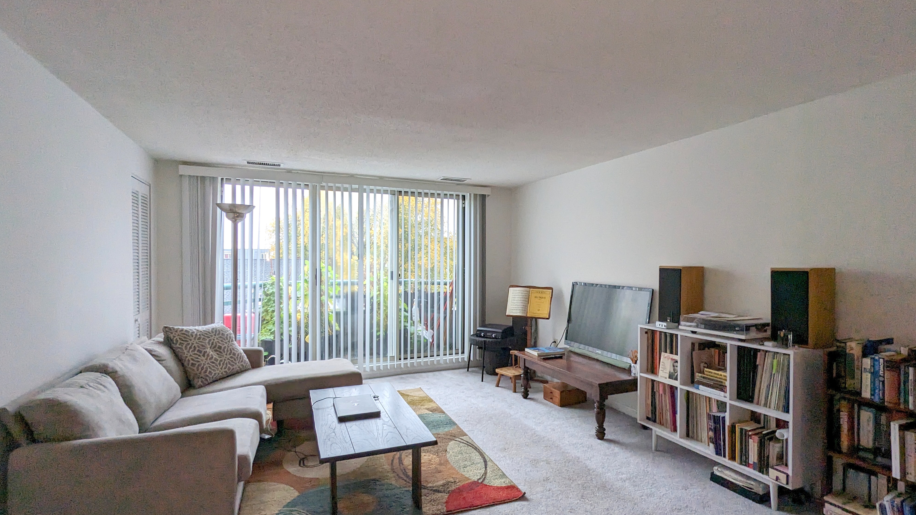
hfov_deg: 92.6
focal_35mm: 18
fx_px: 437
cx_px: 471
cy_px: 267
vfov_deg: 61.0
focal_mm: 2.35
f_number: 2.2
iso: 141
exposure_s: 1/65.8
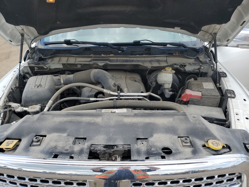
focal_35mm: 26
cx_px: 124
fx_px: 187
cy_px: 94
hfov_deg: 67.3
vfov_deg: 53.1
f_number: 1.5
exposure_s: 1/1250
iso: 50
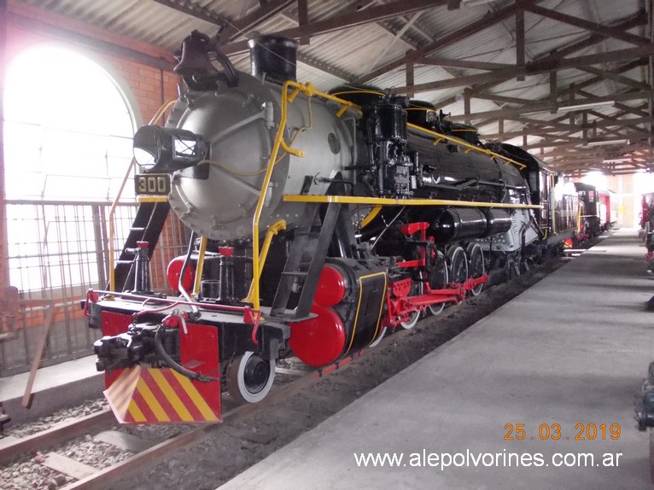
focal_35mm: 28
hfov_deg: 63.5
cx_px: 327
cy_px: 245
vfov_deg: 49.7
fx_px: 529
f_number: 2.7
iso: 800
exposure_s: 1/50
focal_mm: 4
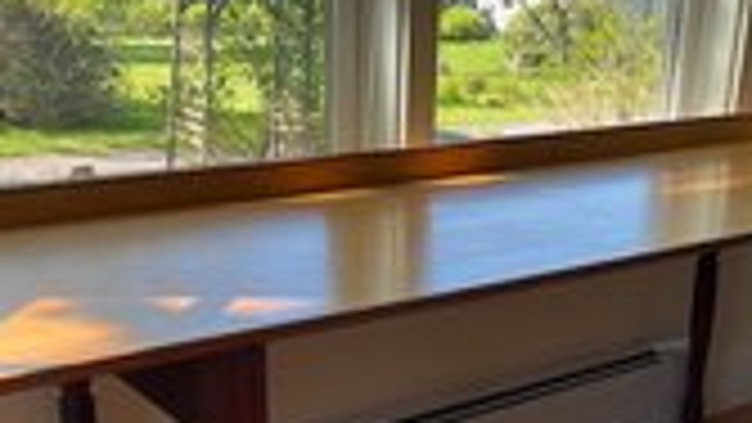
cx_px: 448
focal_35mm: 58
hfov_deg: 35.9
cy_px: 376
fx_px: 1157
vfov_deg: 20.3
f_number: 1.6
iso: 40
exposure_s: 1/169
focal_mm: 5.1
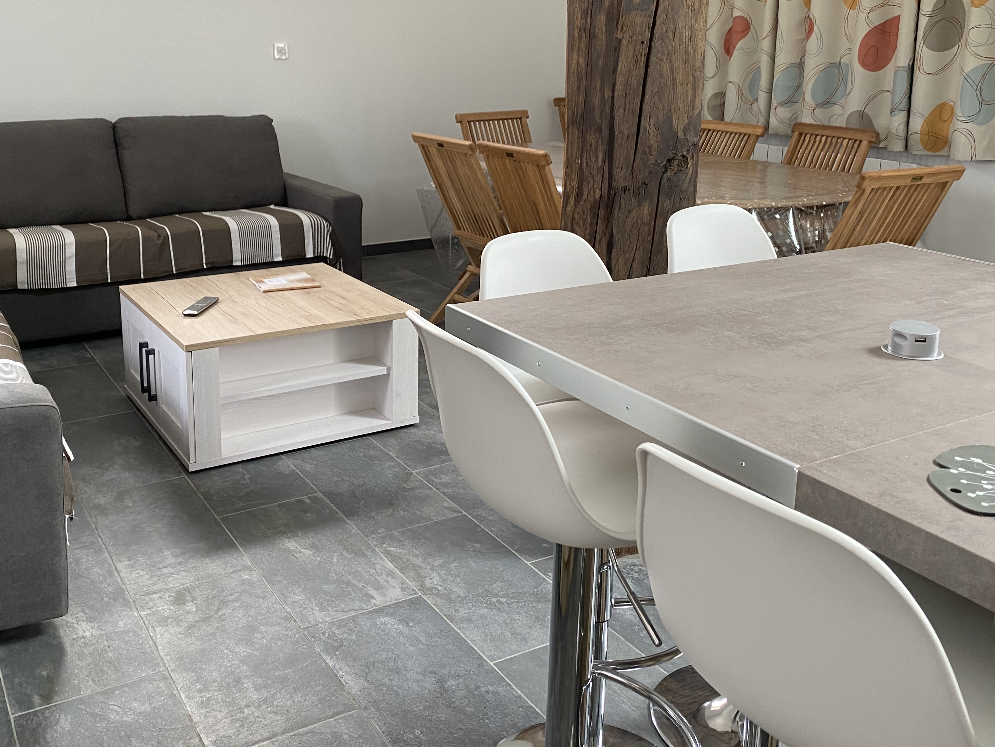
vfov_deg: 40.2
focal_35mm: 35
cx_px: 425
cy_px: 250
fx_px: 1006
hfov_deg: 52.4
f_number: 1.8
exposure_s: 1/92
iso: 125
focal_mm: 4.25
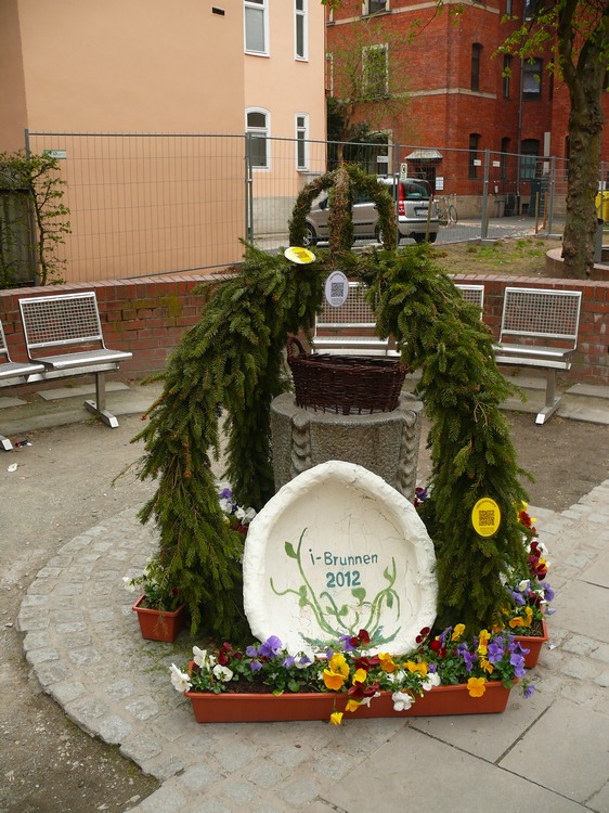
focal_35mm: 35
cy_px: 406
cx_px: 304
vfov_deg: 52.6
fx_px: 821
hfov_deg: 40.7
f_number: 2.8
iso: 100
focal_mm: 7.4
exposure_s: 1/40
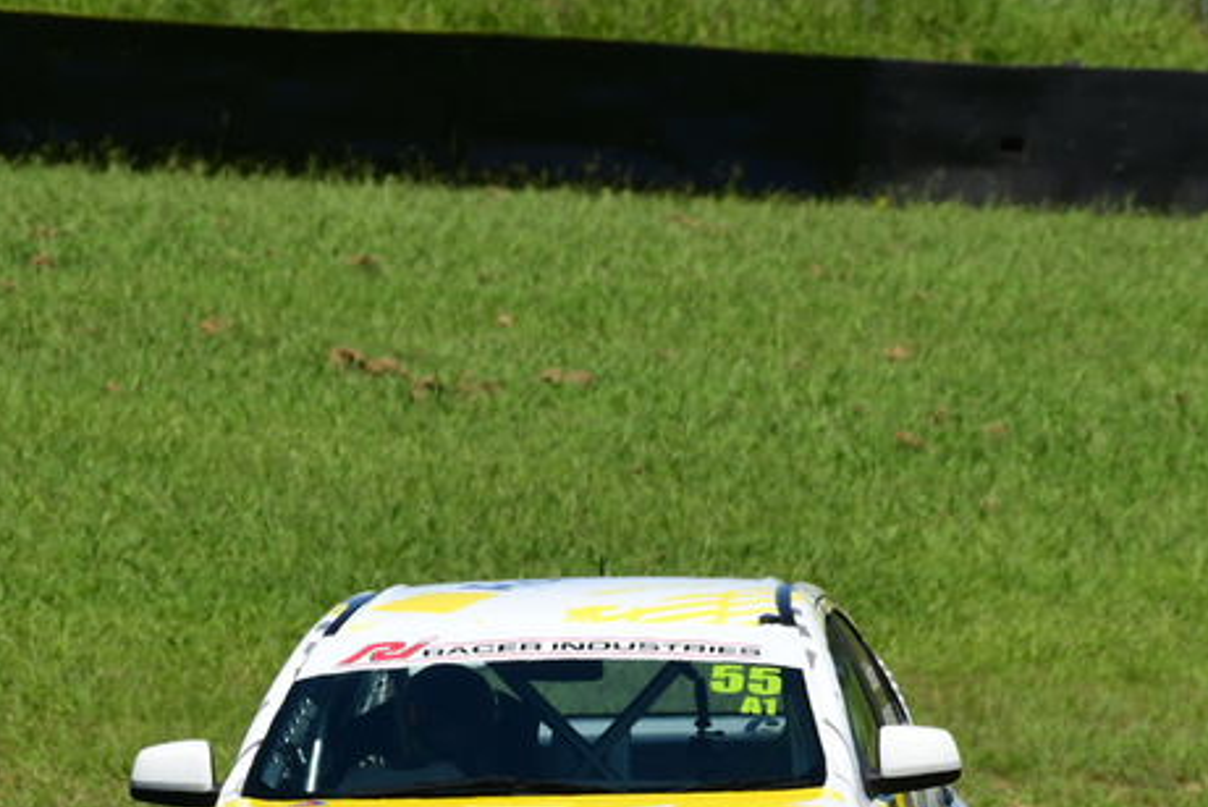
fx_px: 27968
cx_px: 561
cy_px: 692
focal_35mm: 833
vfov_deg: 1.7
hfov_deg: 2.5
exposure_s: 1/640
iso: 320
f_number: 11
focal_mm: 320
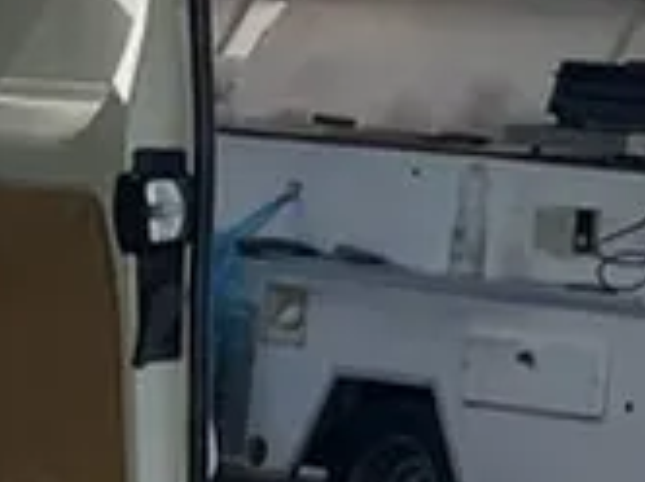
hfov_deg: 8.1
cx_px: 2234
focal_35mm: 188
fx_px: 3498
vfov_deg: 7.8
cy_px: -163
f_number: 1.6
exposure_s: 1/1473
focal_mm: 4.2
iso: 32
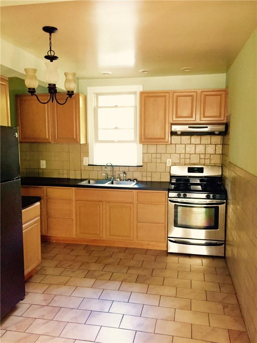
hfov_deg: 48.2
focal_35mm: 29
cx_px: 128
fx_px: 287
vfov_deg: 61.7
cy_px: 172
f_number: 2.2
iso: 400
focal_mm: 4.15
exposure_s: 1/15
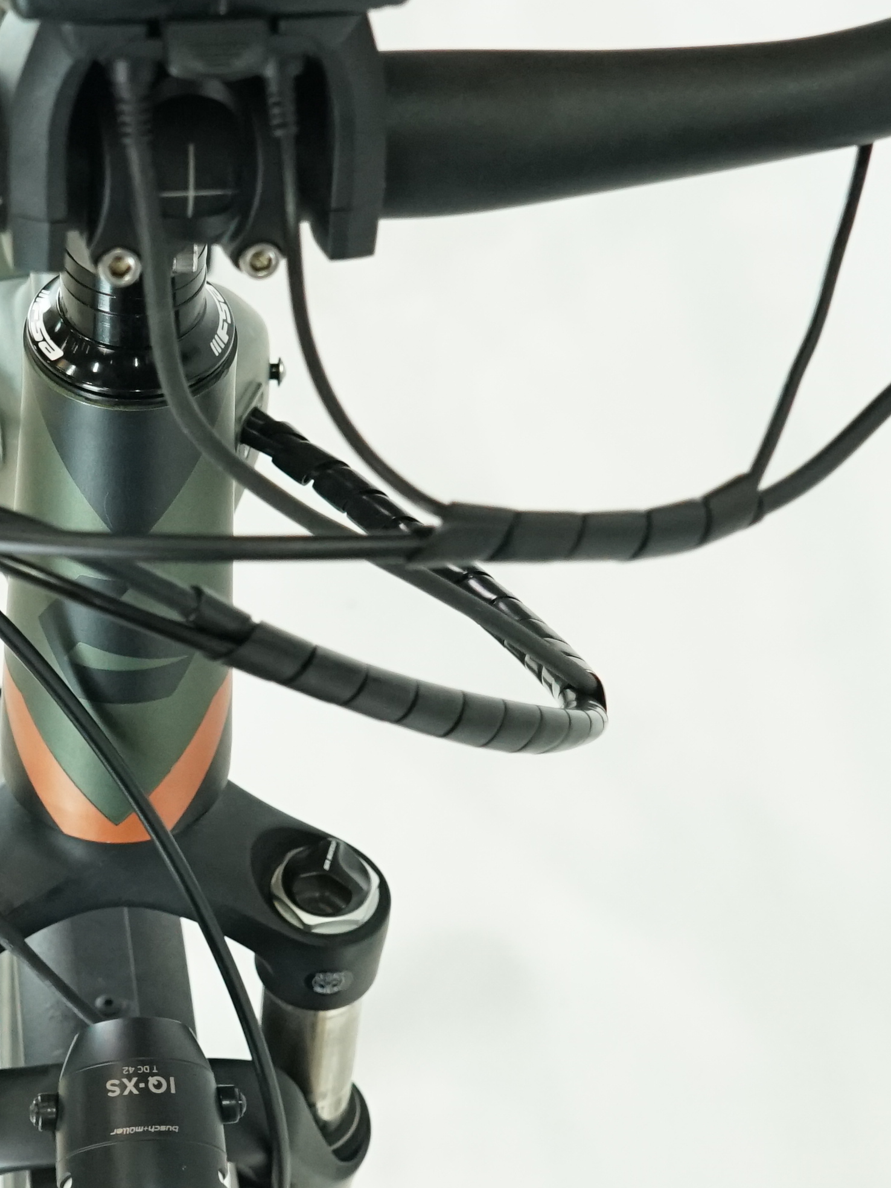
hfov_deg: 17.2
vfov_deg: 23.0
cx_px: 118
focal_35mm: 85
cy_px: 751
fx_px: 2917
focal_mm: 29
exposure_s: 1/200
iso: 2500
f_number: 5.6
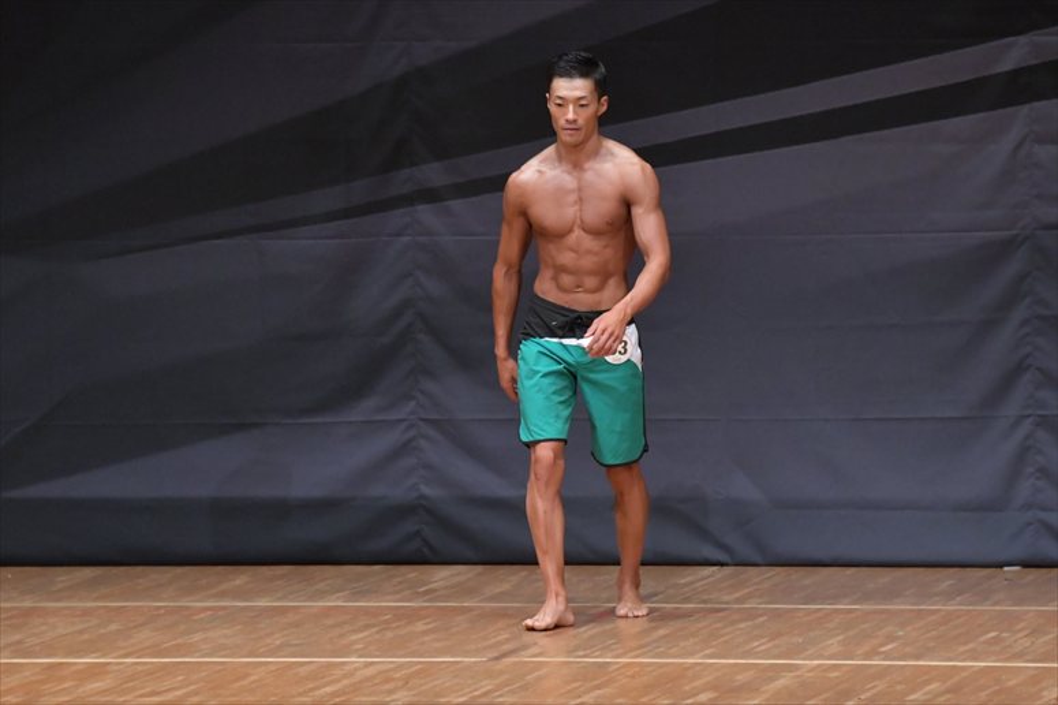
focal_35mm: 300
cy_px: 352
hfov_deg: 6.9
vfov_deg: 4.6
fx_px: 8812
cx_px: 529
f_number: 5.6
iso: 6400
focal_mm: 200
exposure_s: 1/400
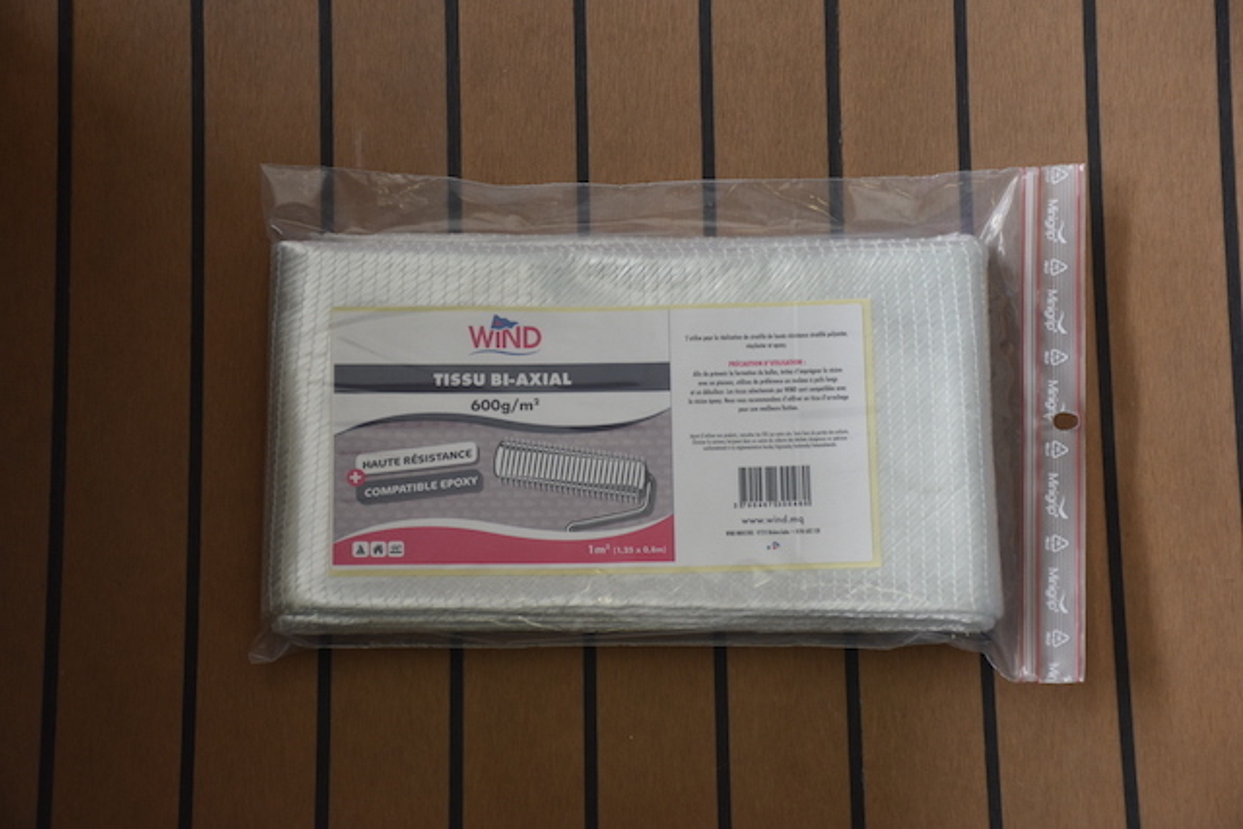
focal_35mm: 93
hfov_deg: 21.9
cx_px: 622
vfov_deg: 14.7
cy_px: 414
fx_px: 3212
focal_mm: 62
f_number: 5.6
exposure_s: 1/125
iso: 400
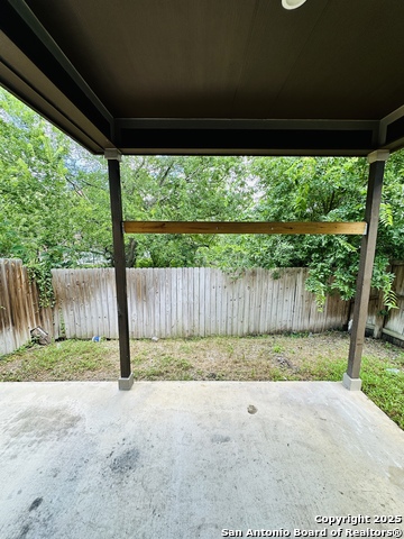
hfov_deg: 85.7
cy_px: 270
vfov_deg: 102.1
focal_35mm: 14
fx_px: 218
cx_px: 202
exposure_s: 1/171
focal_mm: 2.22
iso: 40
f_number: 2.2
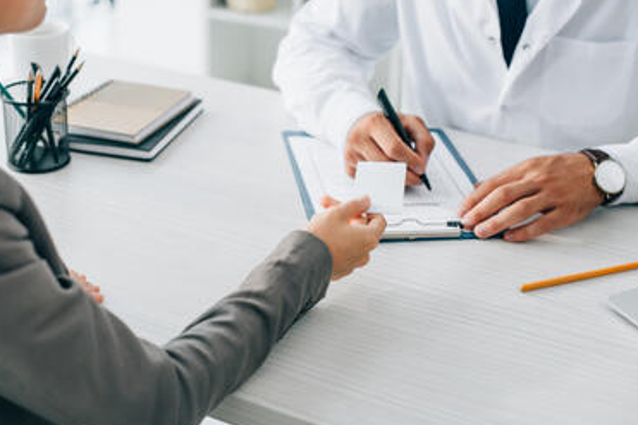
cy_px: 206
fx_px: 992
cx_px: 320
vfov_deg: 24.2
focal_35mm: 56
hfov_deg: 35.7
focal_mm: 50
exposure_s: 1/200
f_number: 3.5
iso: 160
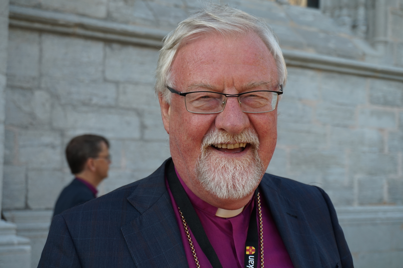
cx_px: 202
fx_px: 705
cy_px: 134
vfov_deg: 21.5
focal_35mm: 63
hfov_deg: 31.9
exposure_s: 1/160
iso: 250
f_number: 5.6
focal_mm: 42
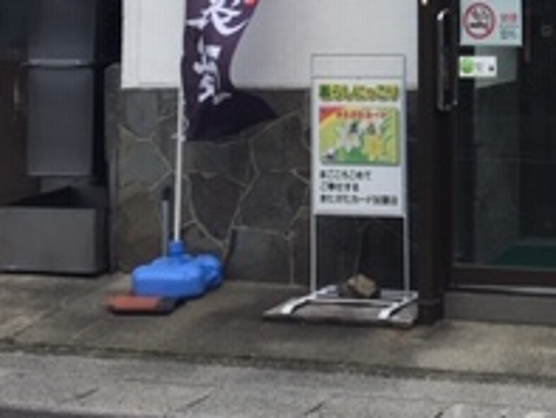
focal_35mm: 94
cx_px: 624
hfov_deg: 19.9
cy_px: -198
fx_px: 1511
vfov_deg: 14.7
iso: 25
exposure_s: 1/1099
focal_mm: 4.15
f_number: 2.2
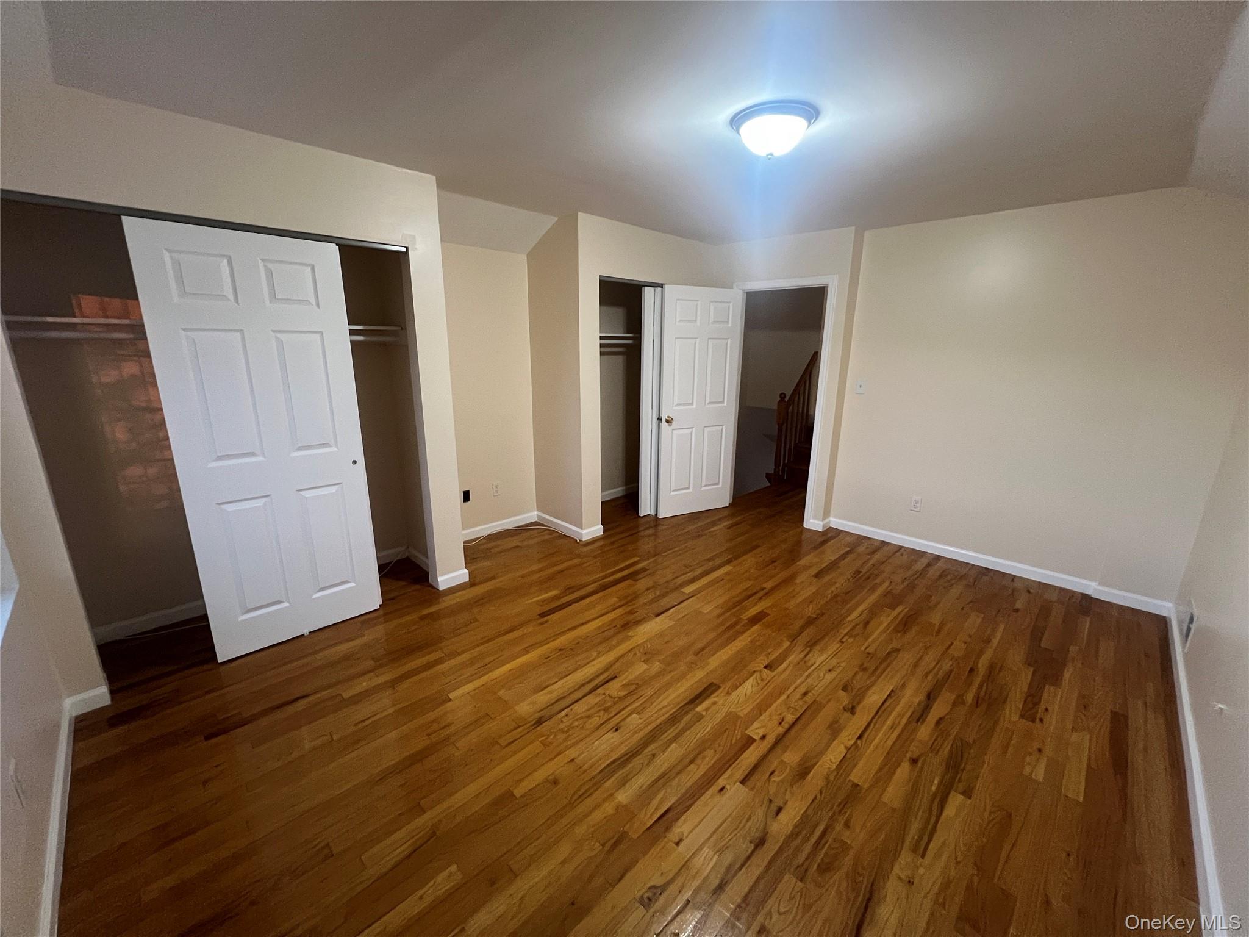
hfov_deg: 106.2
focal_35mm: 13
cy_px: 468
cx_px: 624
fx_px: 469
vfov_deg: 89.9
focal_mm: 1.57
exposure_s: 1/60
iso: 400
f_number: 1.8
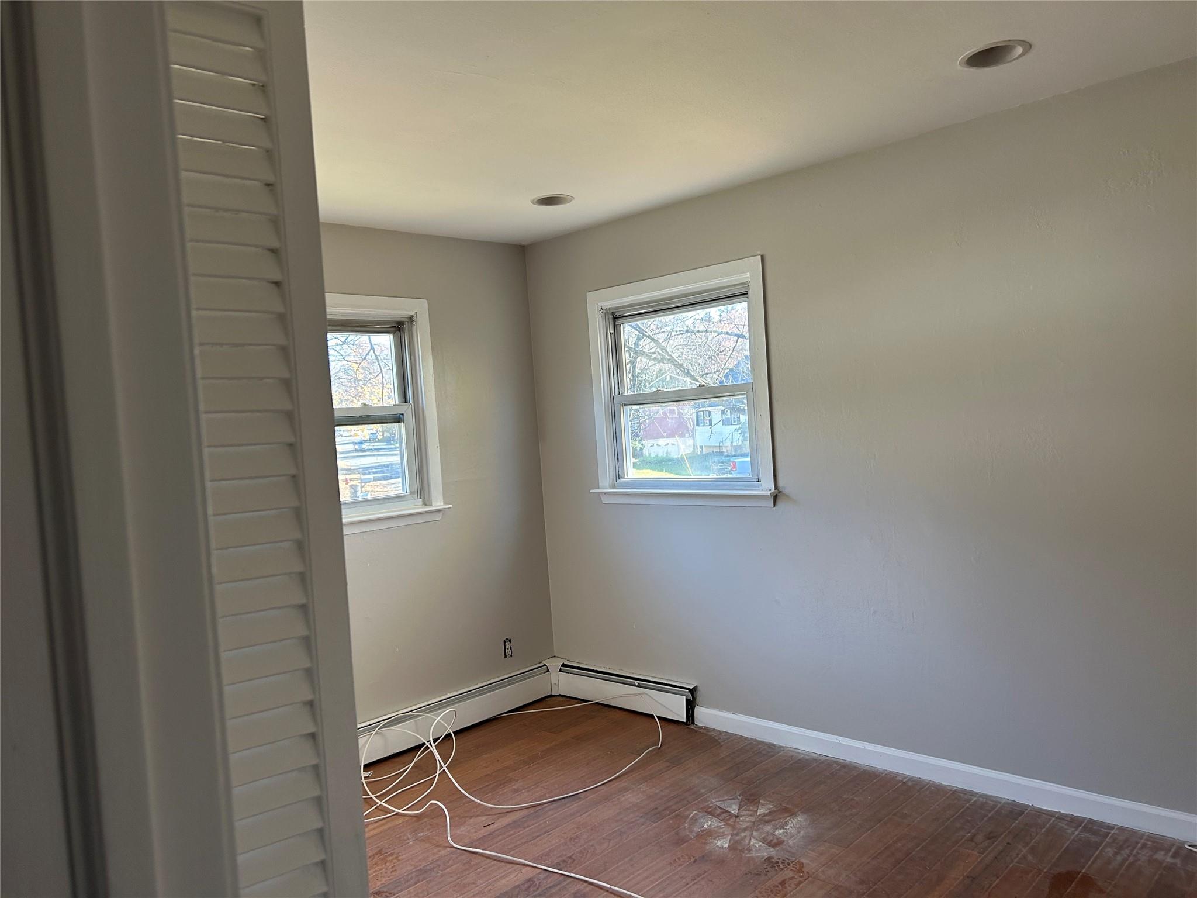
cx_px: 598
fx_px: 899
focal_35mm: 26
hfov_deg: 67.3
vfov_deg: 53.1
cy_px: 449
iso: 125
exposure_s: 1/120
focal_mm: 5.7
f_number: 1.5
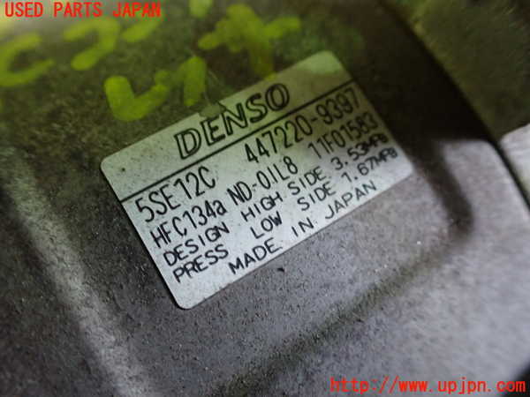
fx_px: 459
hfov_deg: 60.0
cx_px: 265
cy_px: 198
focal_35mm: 30
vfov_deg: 46.8
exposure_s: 1/30
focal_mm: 5.4
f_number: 2.3
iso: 1000
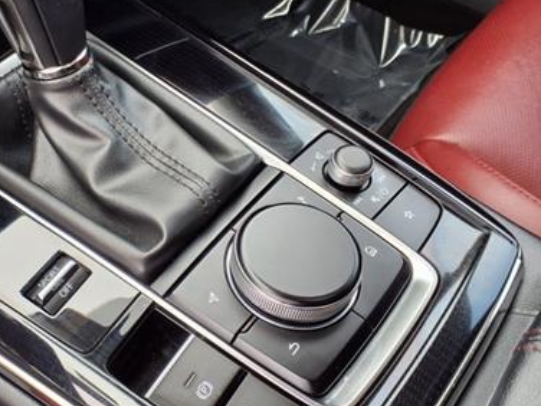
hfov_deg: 40.3
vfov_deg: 31.5
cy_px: 190
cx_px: 151
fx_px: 719
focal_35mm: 46
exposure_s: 1/120
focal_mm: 3.58
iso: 40
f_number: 1.9
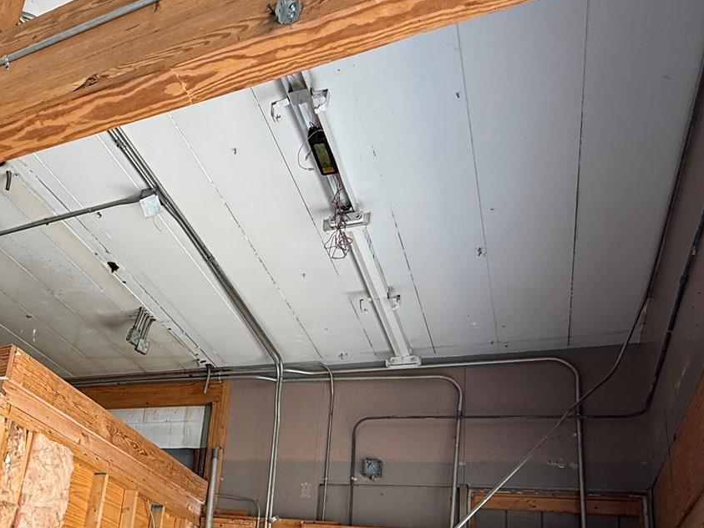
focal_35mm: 34
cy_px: 422
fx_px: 691
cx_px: 93
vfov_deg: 40.1
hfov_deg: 49.1
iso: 80
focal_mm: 2.22
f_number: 2.2
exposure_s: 1/99
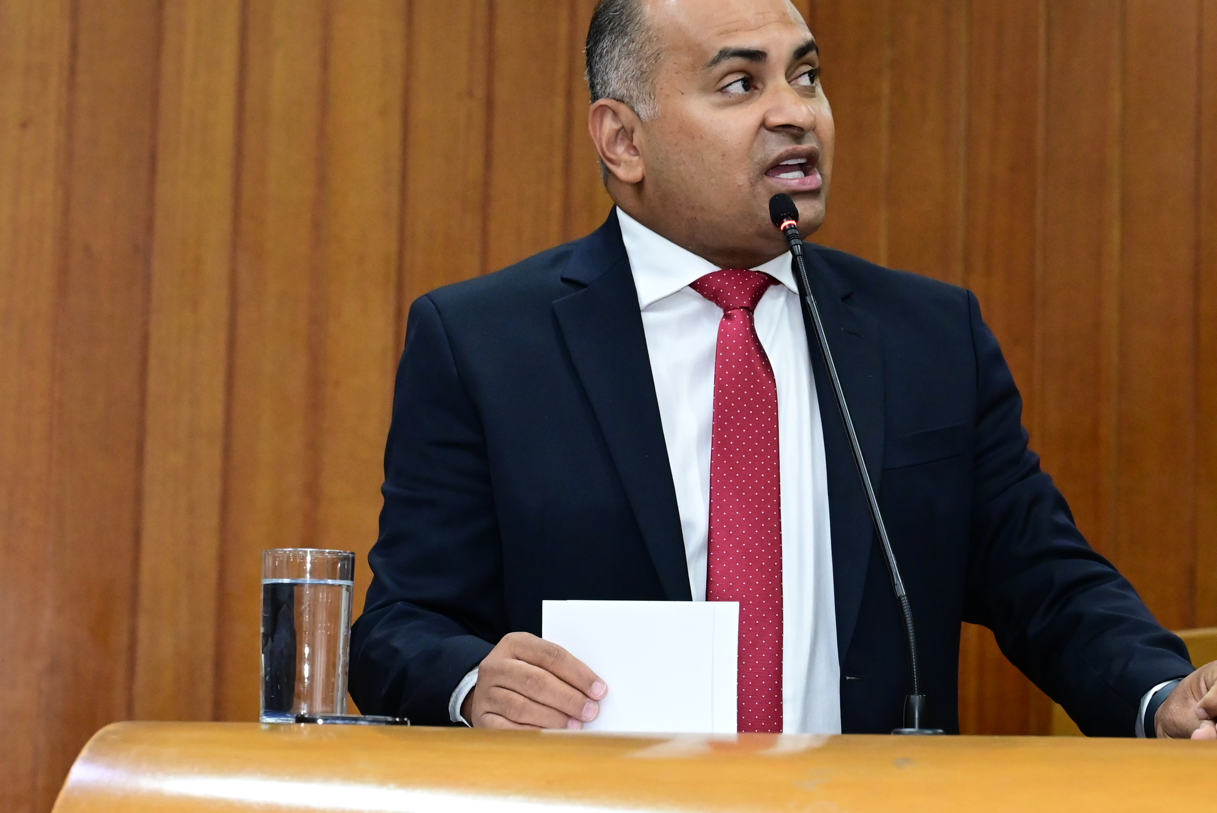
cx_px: 702
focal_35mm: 126
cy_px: 317
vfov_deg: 10.9
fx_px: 4263
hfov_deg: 16.2
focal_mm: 68
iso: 4000
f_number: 5
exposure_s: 1/125
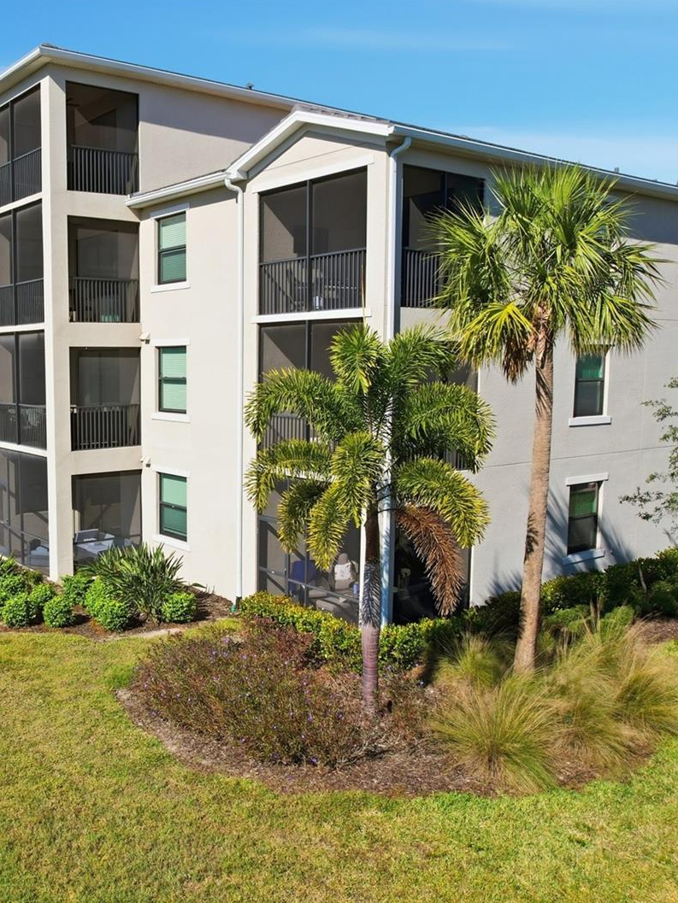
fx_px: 836
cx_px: 165
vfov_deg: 56.8
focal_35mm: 32
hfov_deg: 42.7
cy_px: 452
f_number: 2.8
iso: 100
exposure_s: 1/1000
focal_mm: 8.4
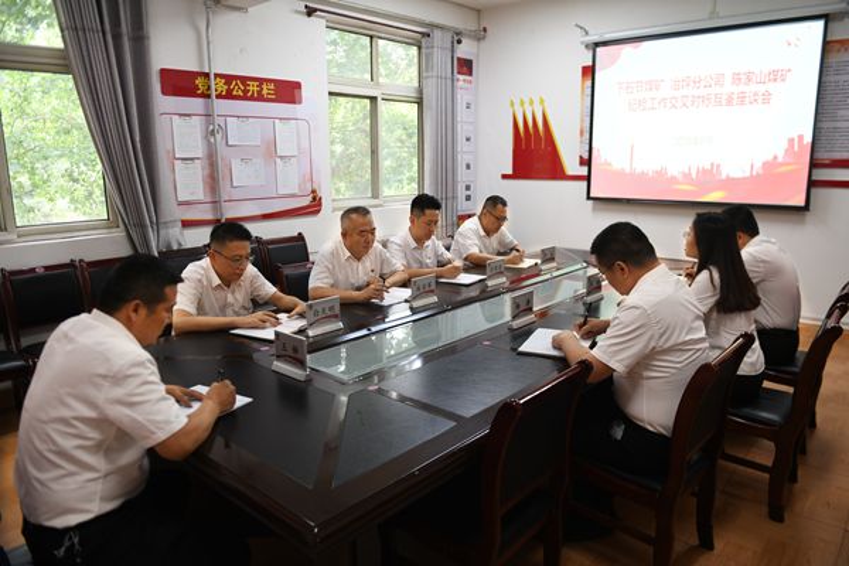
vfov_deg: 53.1
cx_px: 424
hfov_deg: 73.7
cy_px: 283
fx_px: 566
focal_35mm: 24
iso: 500
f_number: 3.2
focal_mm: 24
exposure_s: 1/60
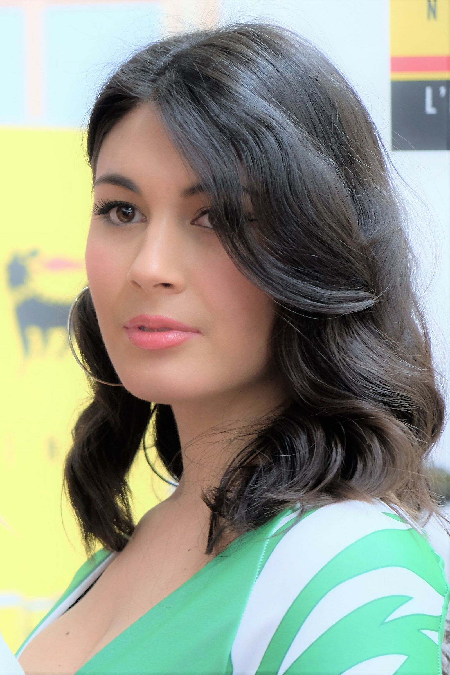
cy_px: 338
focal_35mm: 83
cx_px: 225
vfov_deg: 24.5
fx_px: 1556
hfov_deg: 16.5
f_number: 4
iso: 800
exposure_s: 1/25
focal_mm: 55
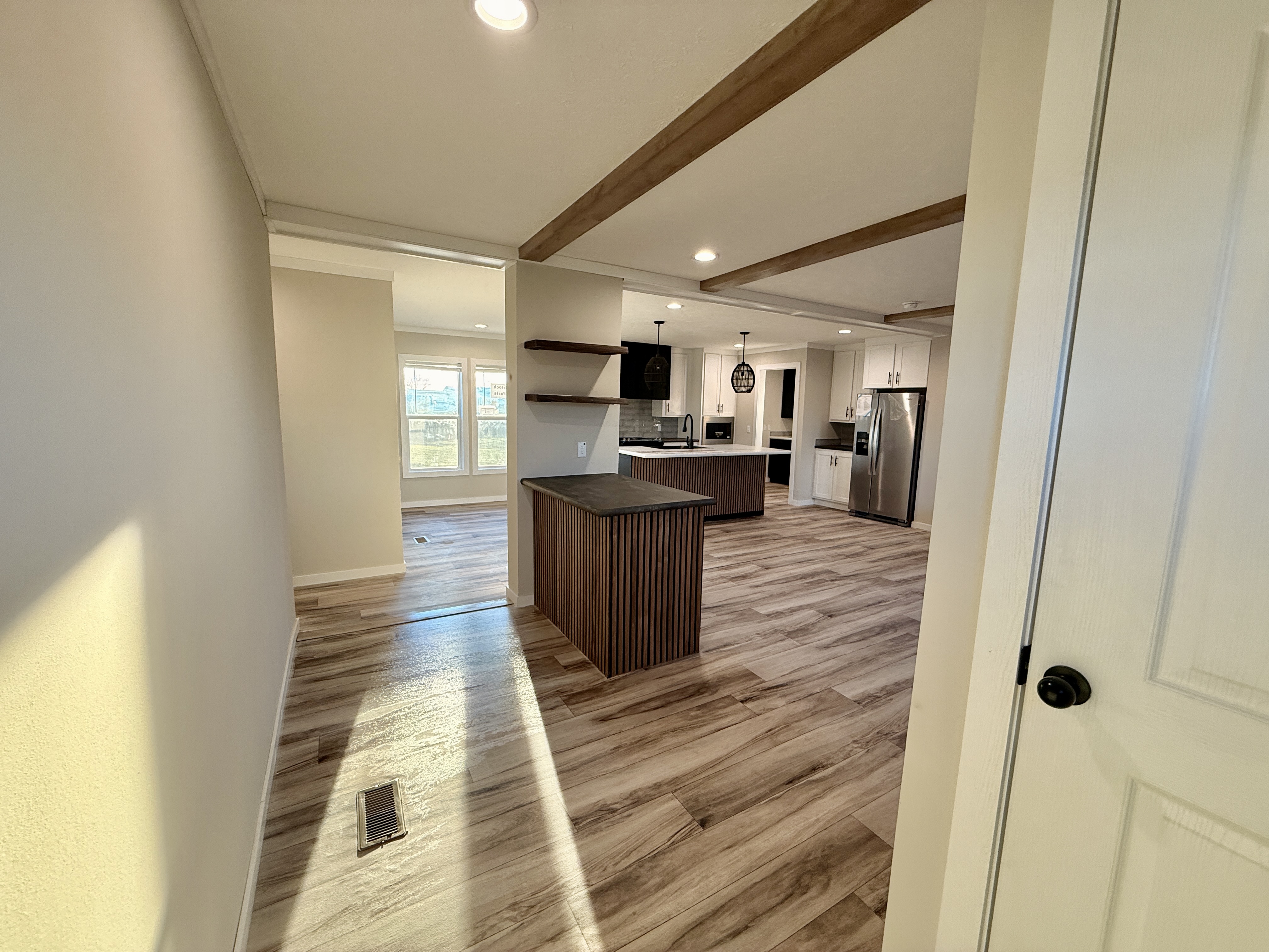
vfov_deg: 85.7
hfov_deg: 102.1
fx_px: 513
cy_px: 476
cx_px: 634
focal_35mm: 14
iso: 160
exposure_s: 1/120
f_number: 2.2
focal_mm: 2.22
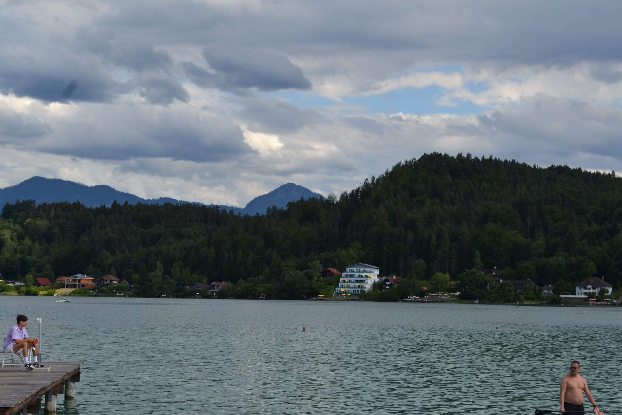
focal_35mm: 68
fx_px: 1166
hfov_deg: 29.9
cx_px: 311
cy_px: 208
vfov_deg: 20.2
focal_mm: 45
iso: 100
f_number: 8
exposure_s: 1/250
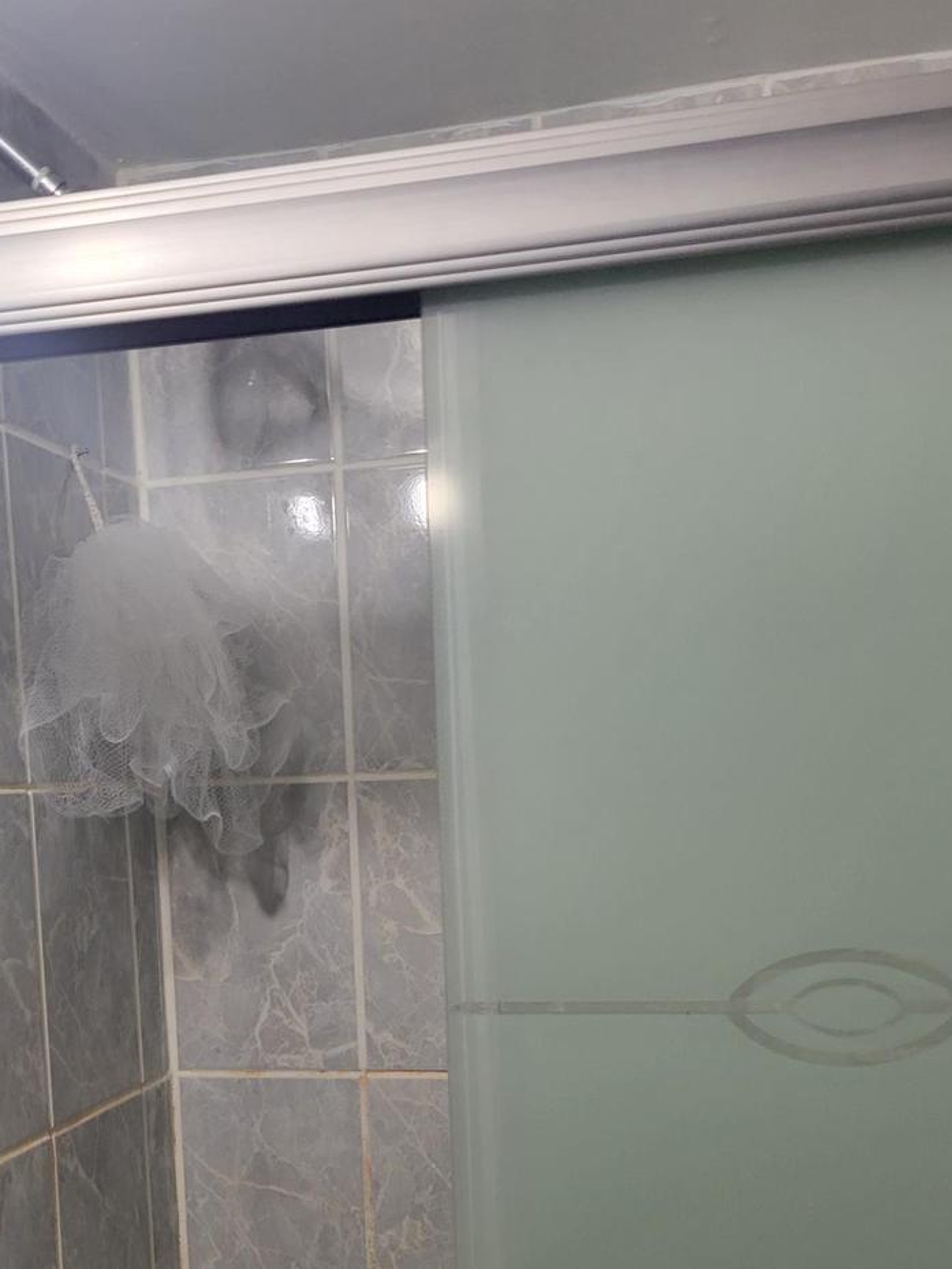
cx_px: 404
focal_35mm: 43
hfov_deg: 33.5
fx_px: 1576
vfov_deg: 42.2
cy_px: 982
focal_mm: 5.4
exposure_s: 1/40
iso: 200
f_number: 1.8
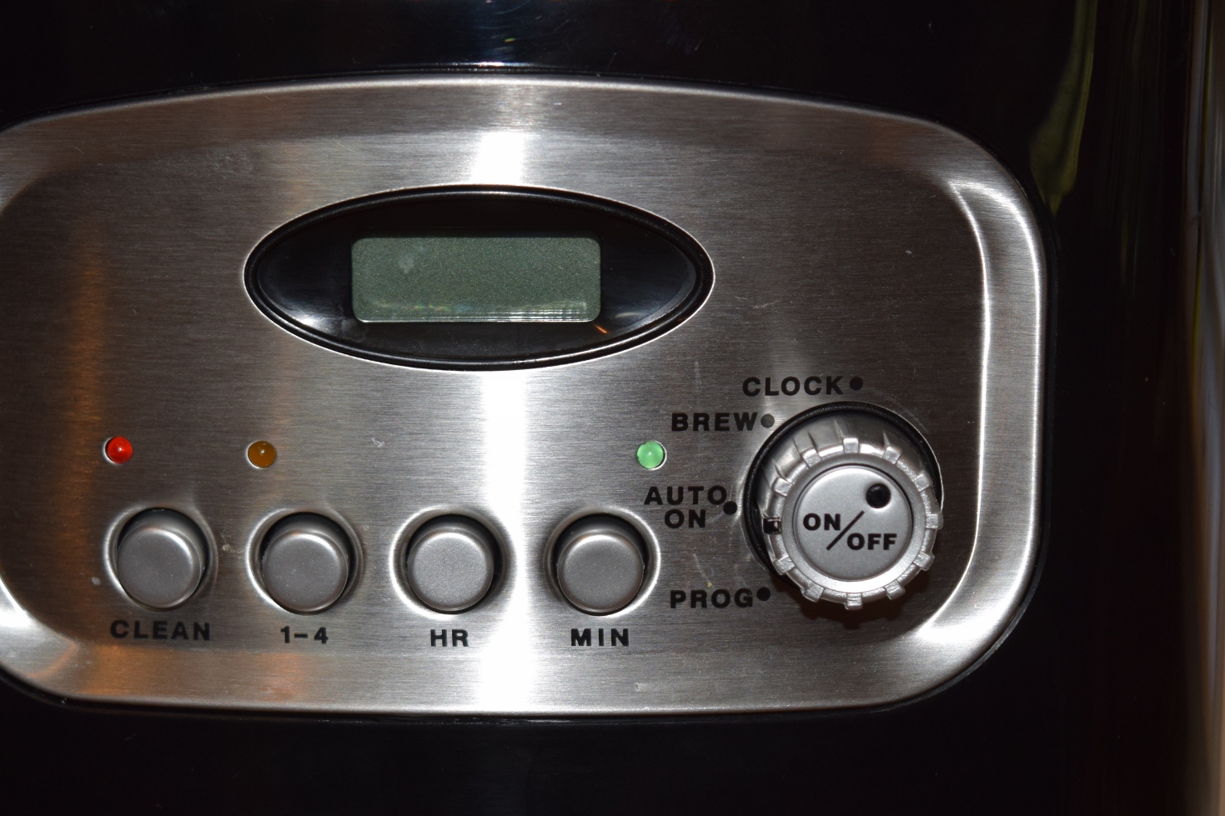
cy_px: 368
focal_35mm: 98
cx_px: 482
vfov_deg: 14.0
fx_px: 3334
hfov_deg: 20.8
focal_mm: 48
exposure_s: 1/60
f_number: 5.3
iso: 450
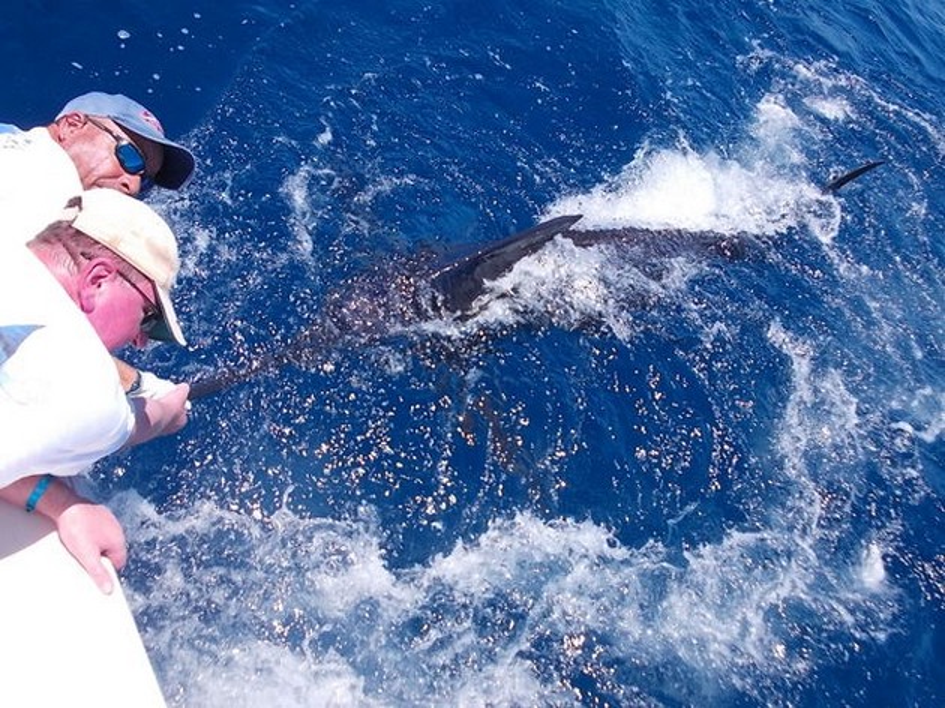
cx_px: 472
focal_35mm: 38
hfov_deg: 49.0
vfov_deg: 37.7
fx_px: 1037
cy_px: 354
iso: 80
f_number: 3.1
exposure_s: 1/640
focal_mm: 5.3
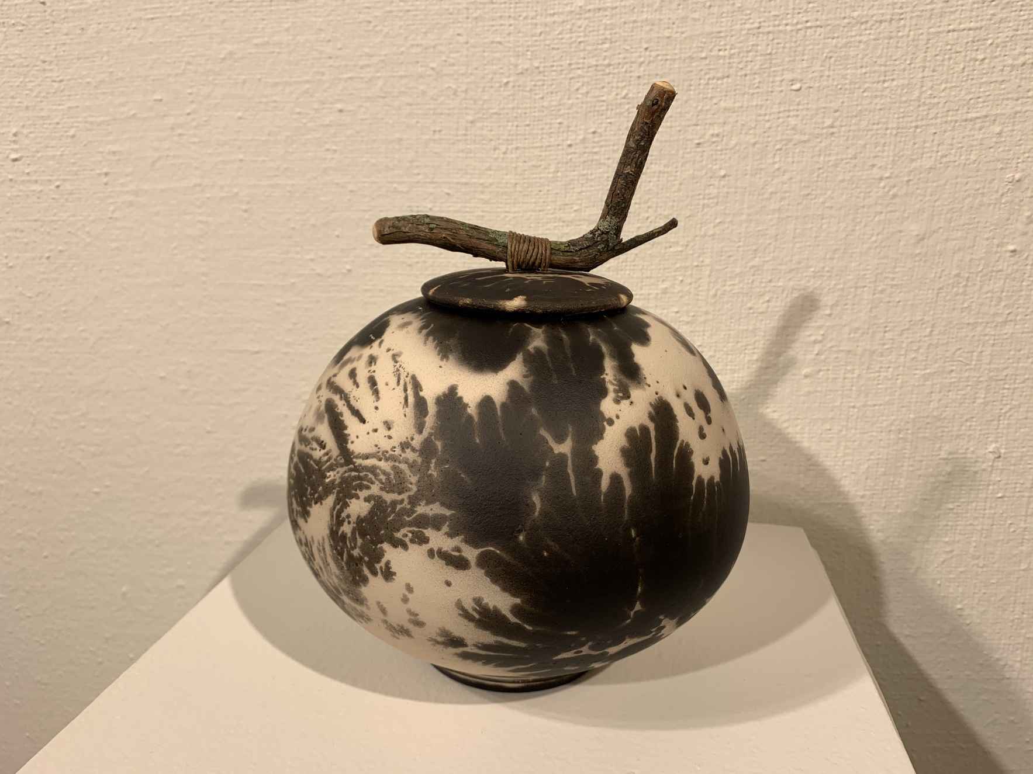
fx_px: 776
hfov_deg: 67.3
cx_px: 516
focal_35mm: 26
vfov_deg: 53.1
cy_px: 387
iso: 25
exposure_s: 1/142
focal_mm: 4.25
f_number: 1.8
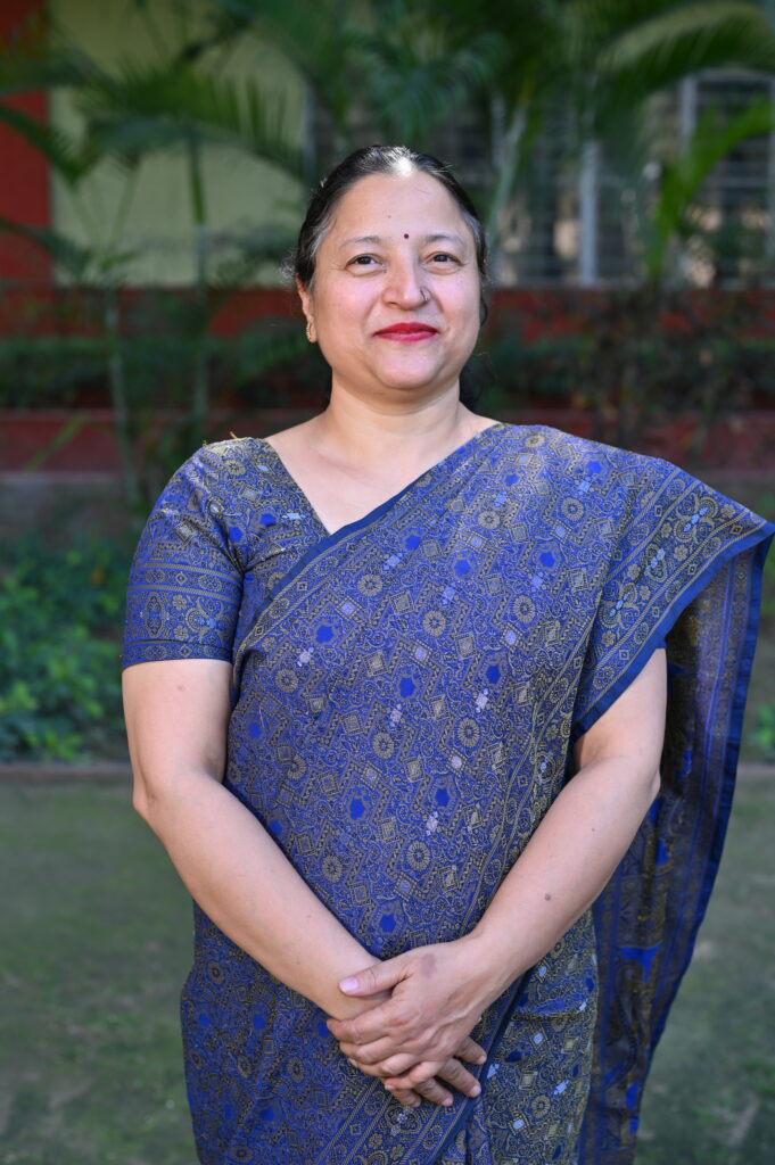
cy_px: 582
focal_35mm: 50
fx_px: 1617
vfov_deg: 39.6
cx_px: 388
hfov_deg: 26.9
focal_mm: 50
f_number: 3.5
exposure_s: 1/160
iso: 100
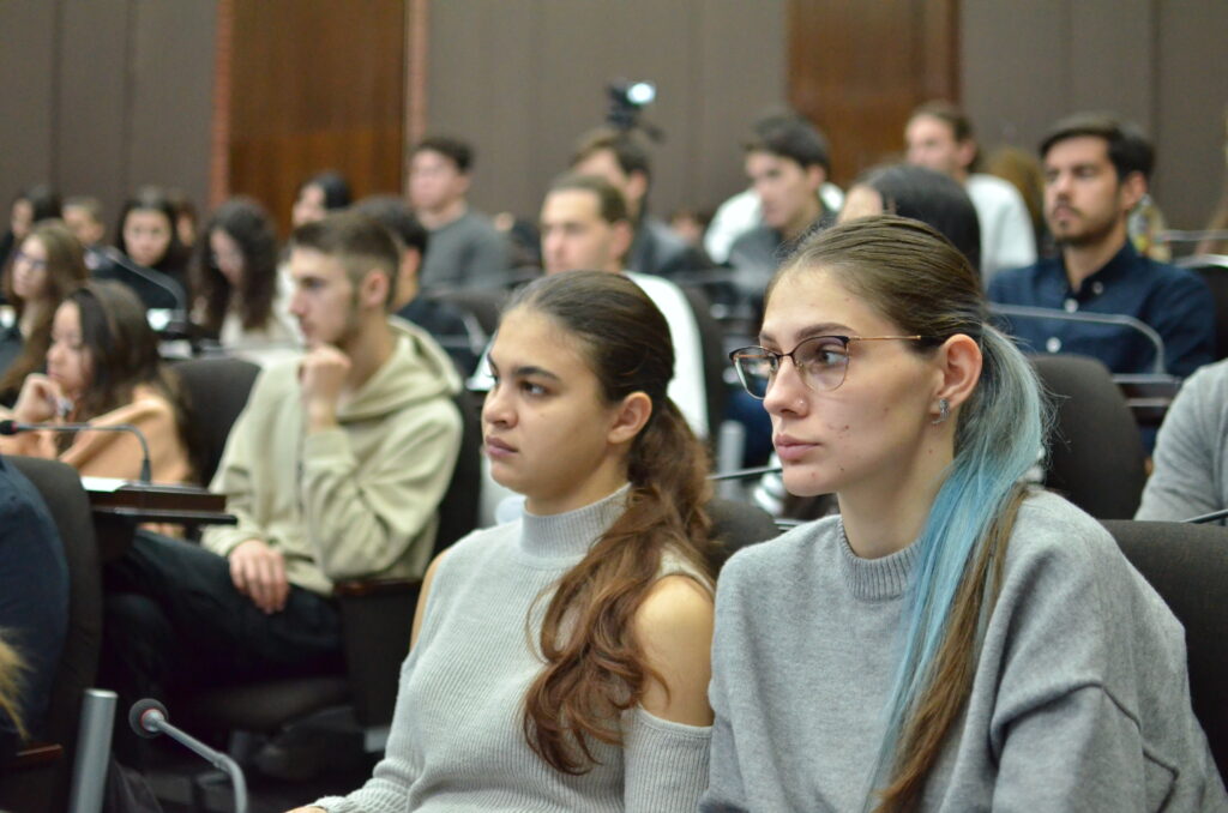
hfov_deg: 37.9
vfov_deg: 25.6
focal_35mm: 52
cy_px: 406
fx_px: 1787
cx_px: 614
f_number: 1.8
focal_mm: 35
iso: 2500
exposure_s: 1/200
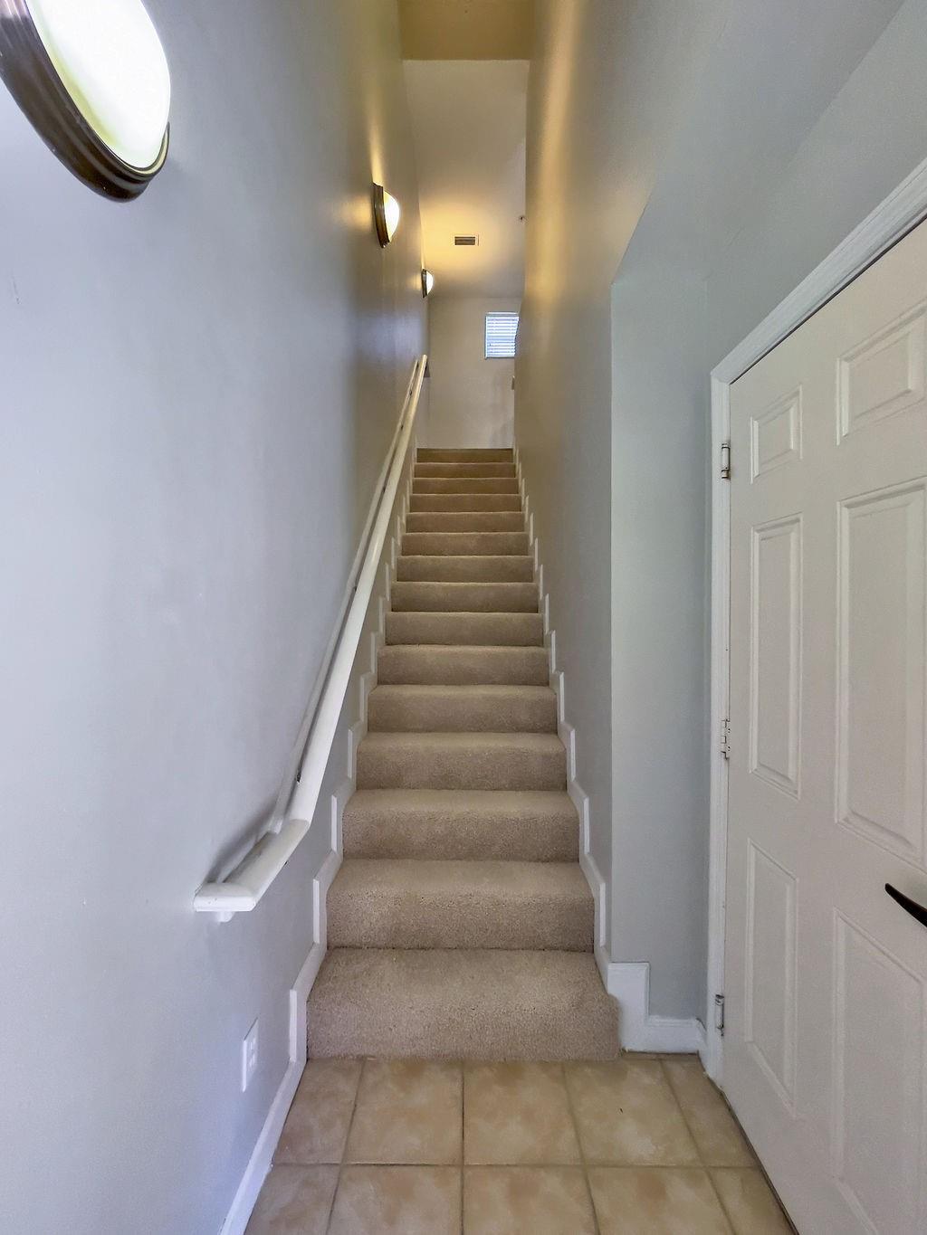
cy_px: 618
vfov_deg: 106.2
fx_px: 464
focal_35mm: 13
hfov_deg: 89.9
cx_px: 464
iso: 400
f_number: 2.4
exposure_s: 1/60
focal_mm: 1.54
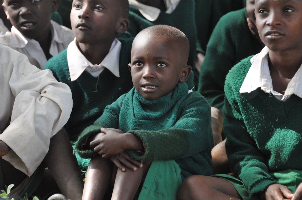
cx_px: 151
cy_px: 100
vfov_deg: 4.6
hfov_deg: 6.9
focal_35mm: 300
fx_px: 2513
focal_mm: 200
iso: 3200
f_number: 5.6
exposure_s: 1/320
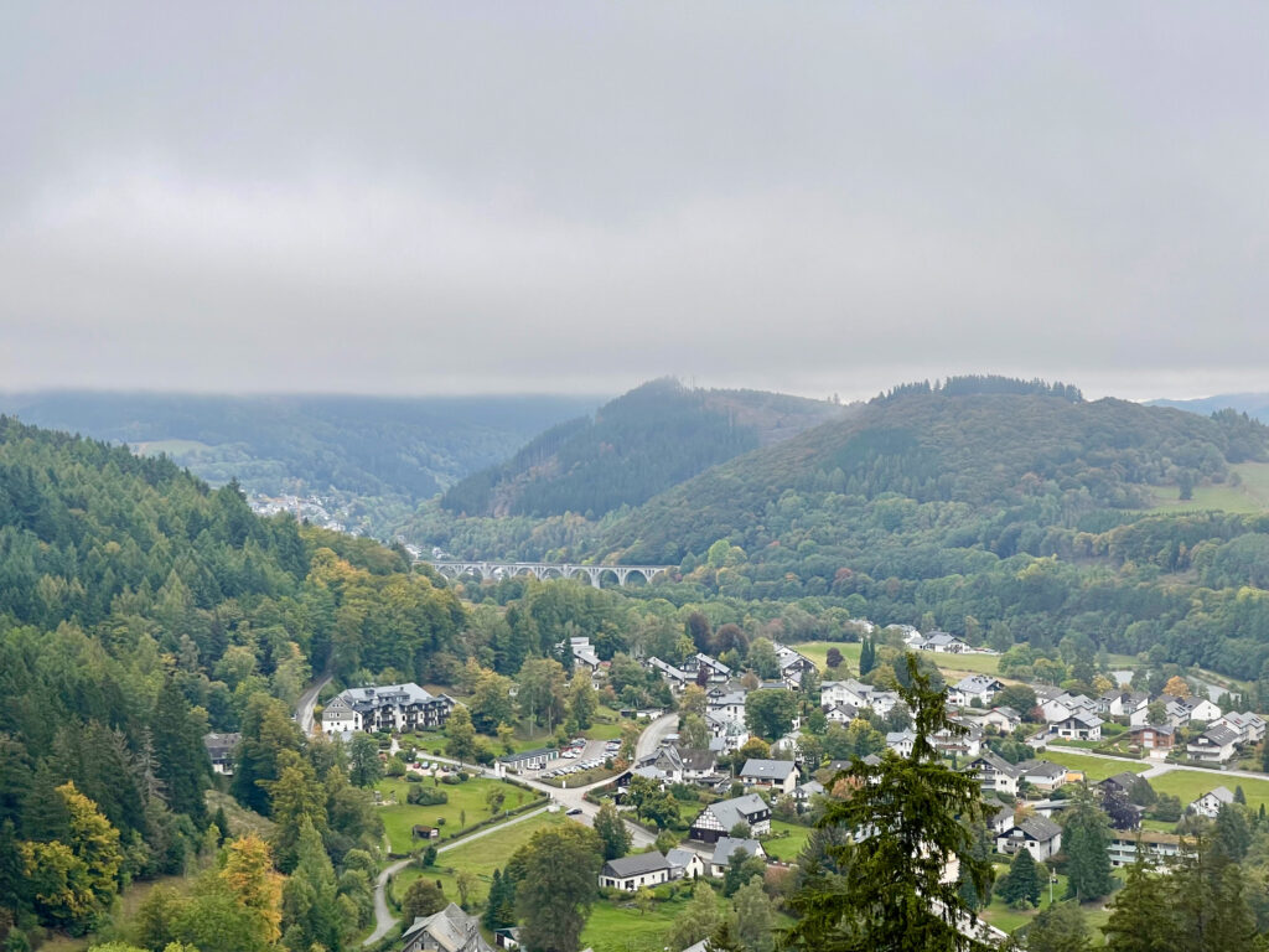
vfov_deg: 22.9
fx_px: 2346
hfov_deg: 30.3
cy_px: 476
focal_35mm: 64
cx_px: 634
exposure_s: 1/99
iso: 20
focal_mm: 7.5
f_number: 2.2
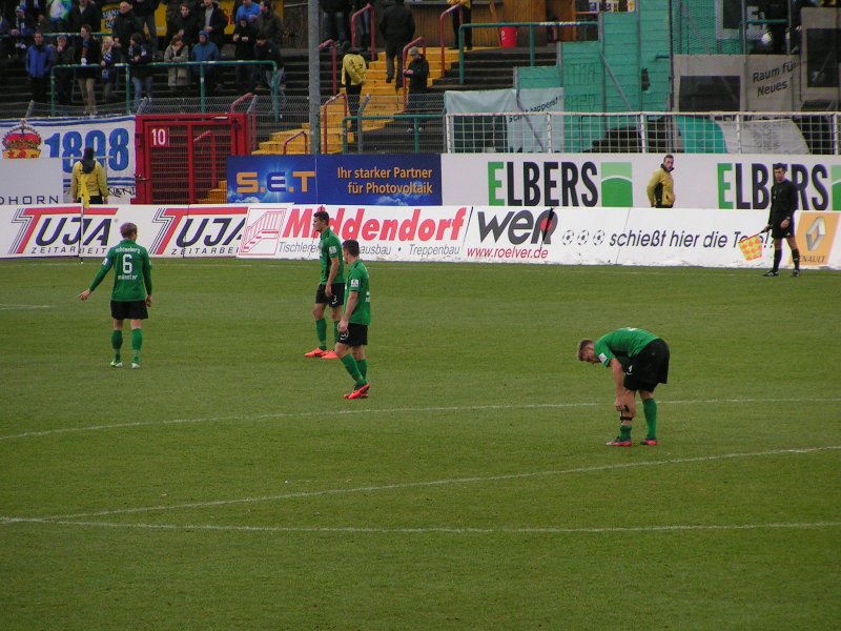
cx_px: 420
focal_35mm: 297
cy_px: 316
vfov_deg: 5.0
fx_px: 7216
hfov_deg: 6.7
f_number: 3.5
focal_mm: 45.4
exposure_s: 1/400
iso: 125
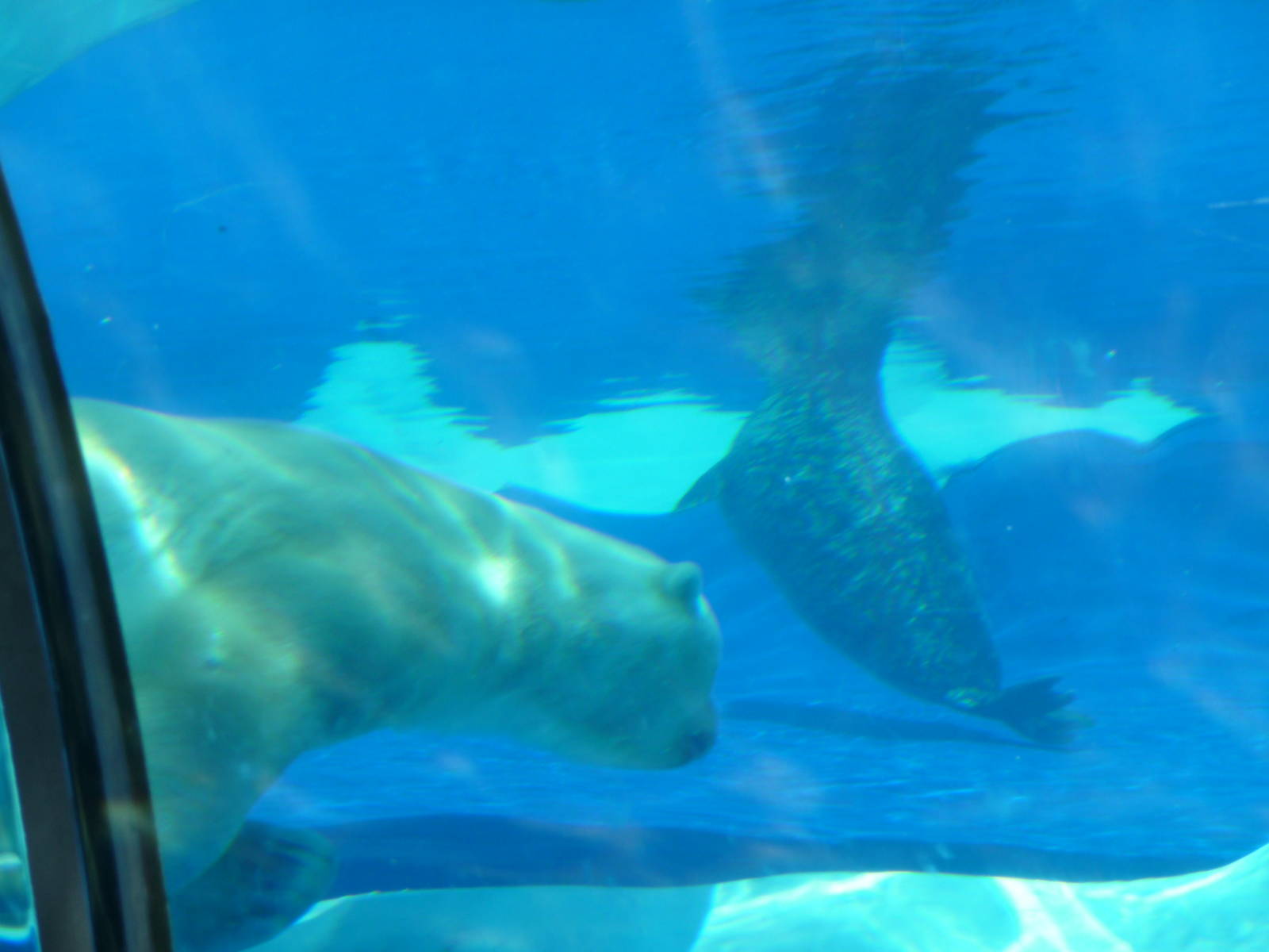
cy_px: 476
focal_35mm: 158
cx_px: 634
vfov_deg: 9.4
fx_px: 5792
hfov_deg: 12.5
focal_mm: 27.1
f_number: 4.8
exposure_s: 1/320
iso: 100
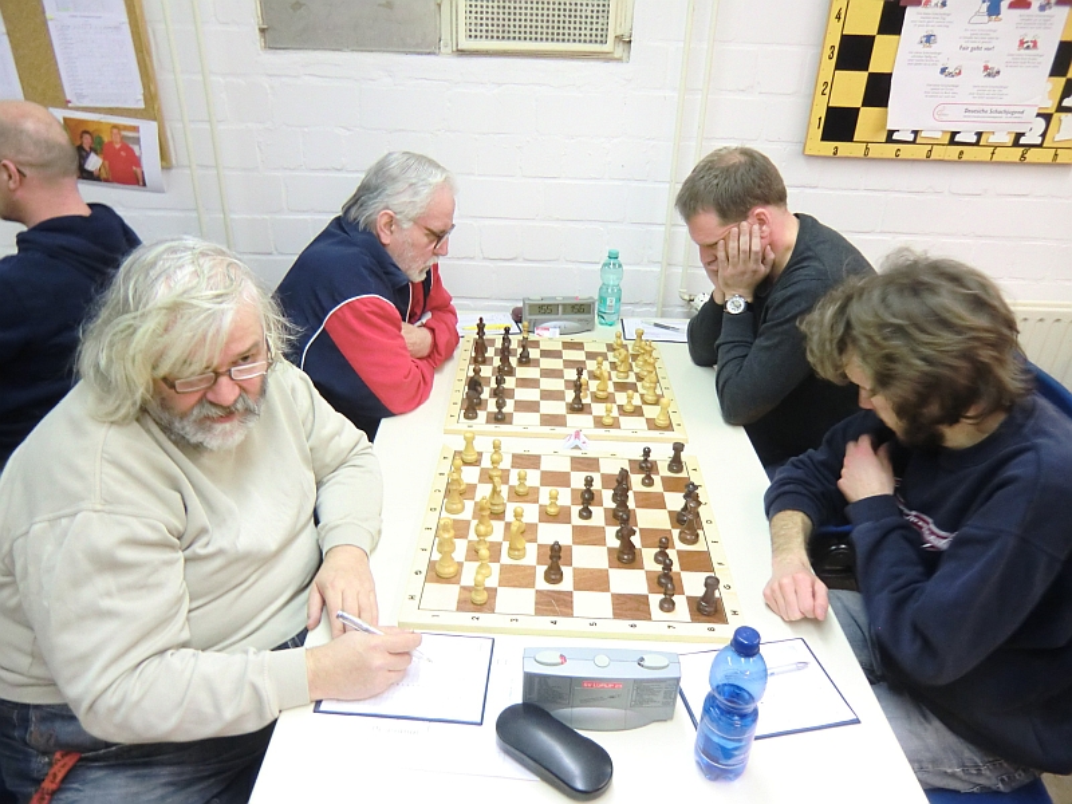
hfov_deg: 71.6
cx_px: 536
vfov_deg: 56.8
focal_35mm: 24
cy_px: 402
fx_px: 743
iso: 400
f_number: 3.2
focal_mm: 4.3
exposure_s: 1/15
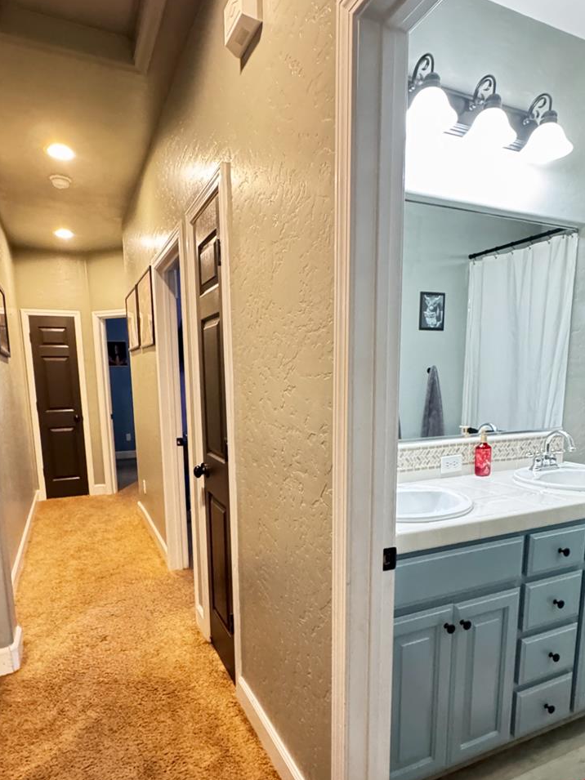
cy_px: 461
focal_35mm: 22
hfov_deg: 61.1
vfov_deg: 75.7
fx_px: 496
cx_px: 287
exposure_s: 1/40
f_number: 2.2
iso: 1000
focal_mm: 2.22
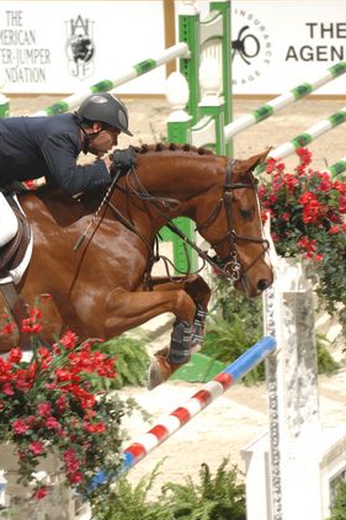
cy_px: 261
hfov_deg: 4.0
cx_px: -28
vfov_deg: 6.0
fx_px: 4920
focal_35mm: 341
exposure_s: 1/250
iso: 320
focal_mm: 150
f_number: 5
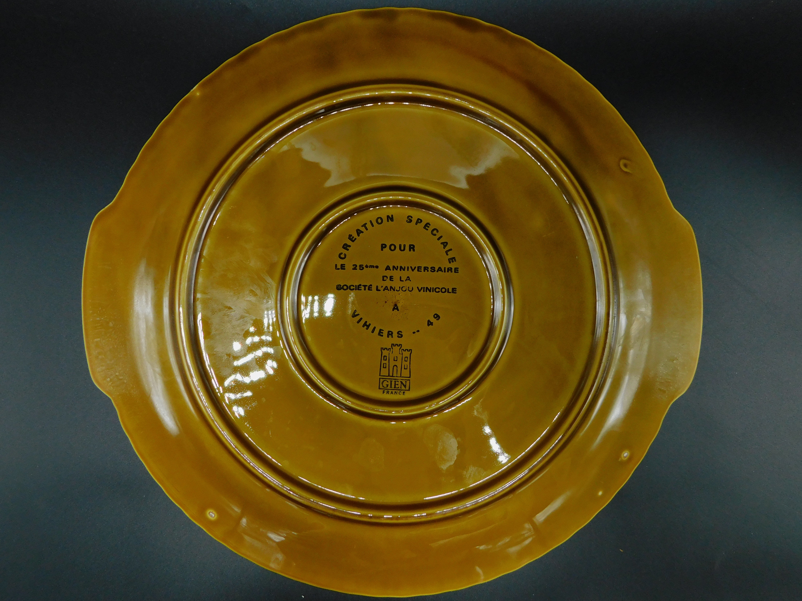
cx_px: 401
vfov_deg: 58.9
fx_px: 533
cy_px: 300
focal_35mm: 23
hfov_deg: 73.9
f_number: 3
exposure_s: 1/250
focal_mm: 4
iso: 125
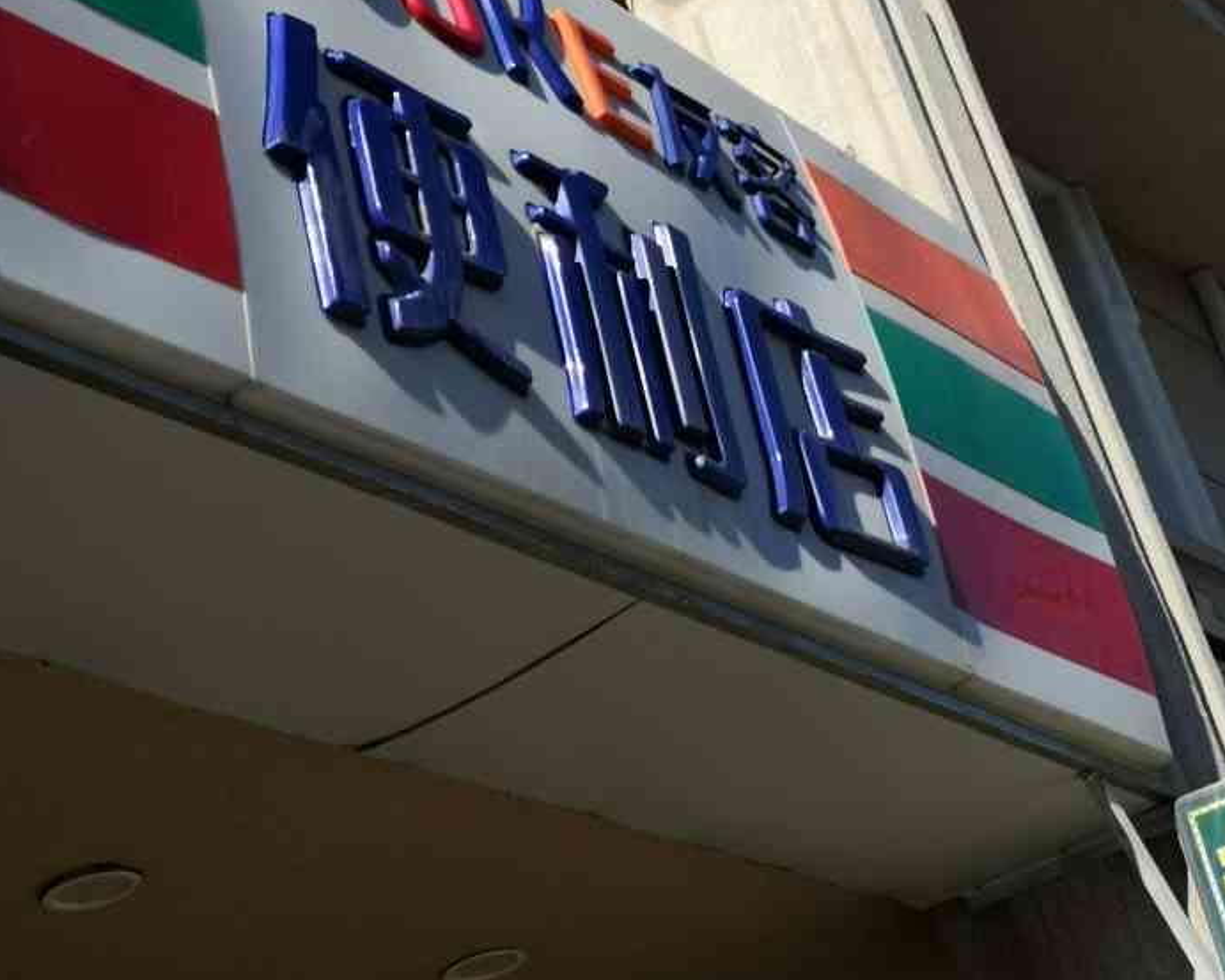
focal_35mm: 83
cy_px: 210
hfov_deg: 23.0
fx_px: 3010
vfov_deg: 18.3
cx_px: 613
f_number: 1.8
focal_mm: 4.75
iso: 50
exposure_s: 1/1667
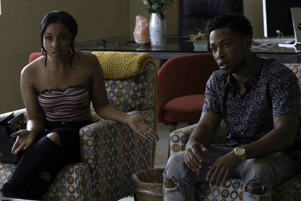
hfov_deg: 19.8
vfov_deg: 13.3
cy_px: 99
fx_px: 861
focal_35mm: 103
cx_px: 146
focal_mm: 98
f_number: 6.3
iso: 1000
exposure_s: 1/125
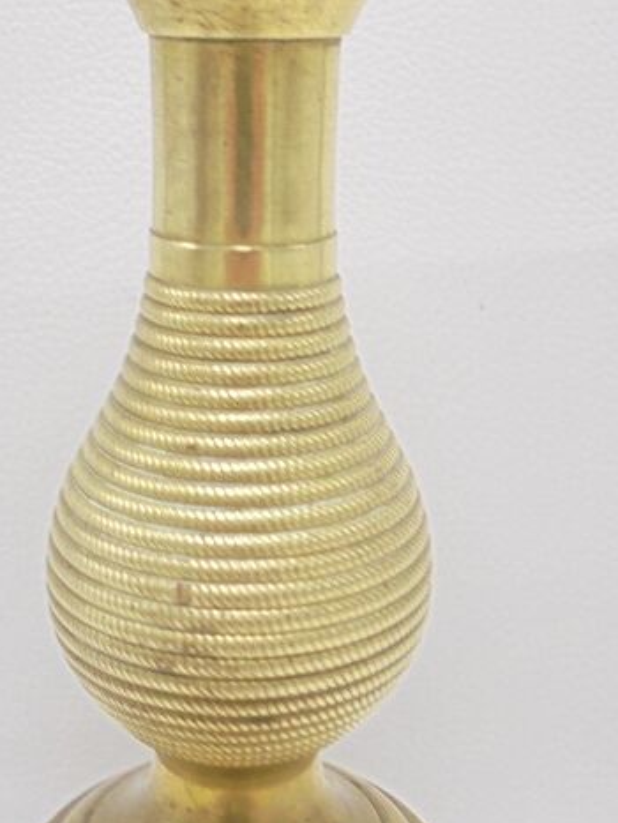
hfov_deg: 26.1
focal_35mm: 56
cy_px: 170
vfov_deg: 33.4
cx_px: 271
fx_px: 1332
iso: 100
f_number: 3.7
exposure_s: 1/30
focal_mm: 5.3
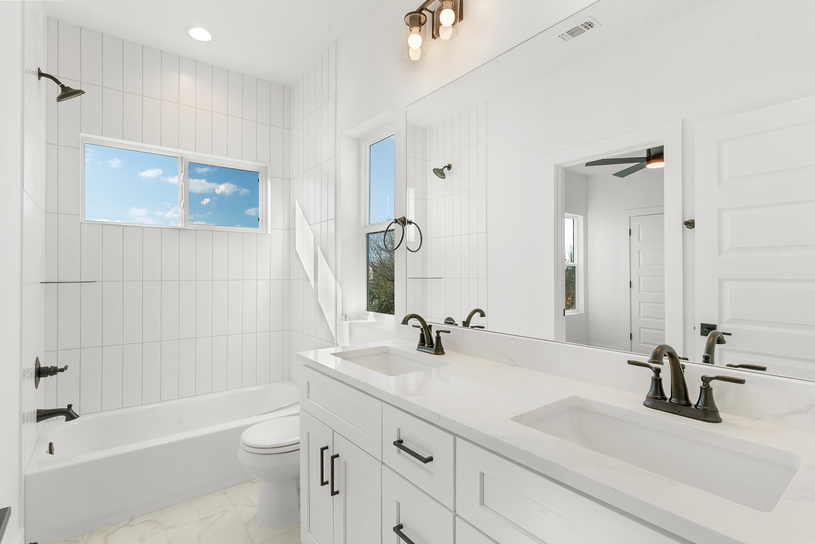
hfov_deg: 93.3
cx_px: 408
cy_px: 272
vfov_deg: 70.5
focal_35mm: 17
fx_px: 385
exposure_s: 1/30
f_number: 10
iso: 100
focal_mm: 17
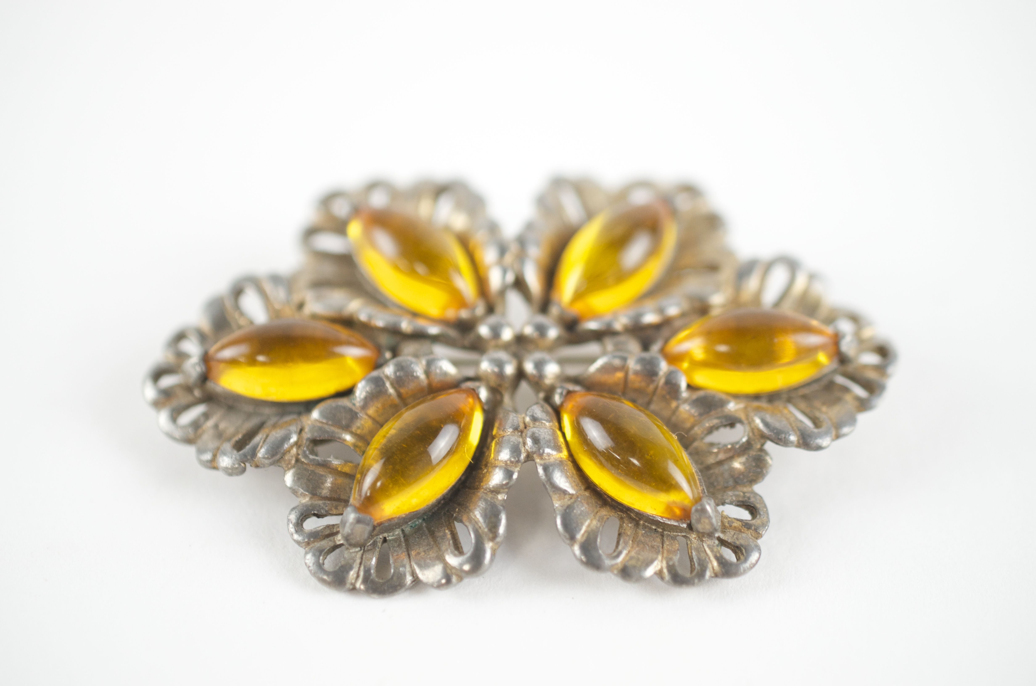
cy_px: 343
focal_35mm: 60
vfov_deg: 22.5
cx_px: 518
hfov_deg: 33.5
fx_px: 1723
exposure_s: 1/100
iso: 800
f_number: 4
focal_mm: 40
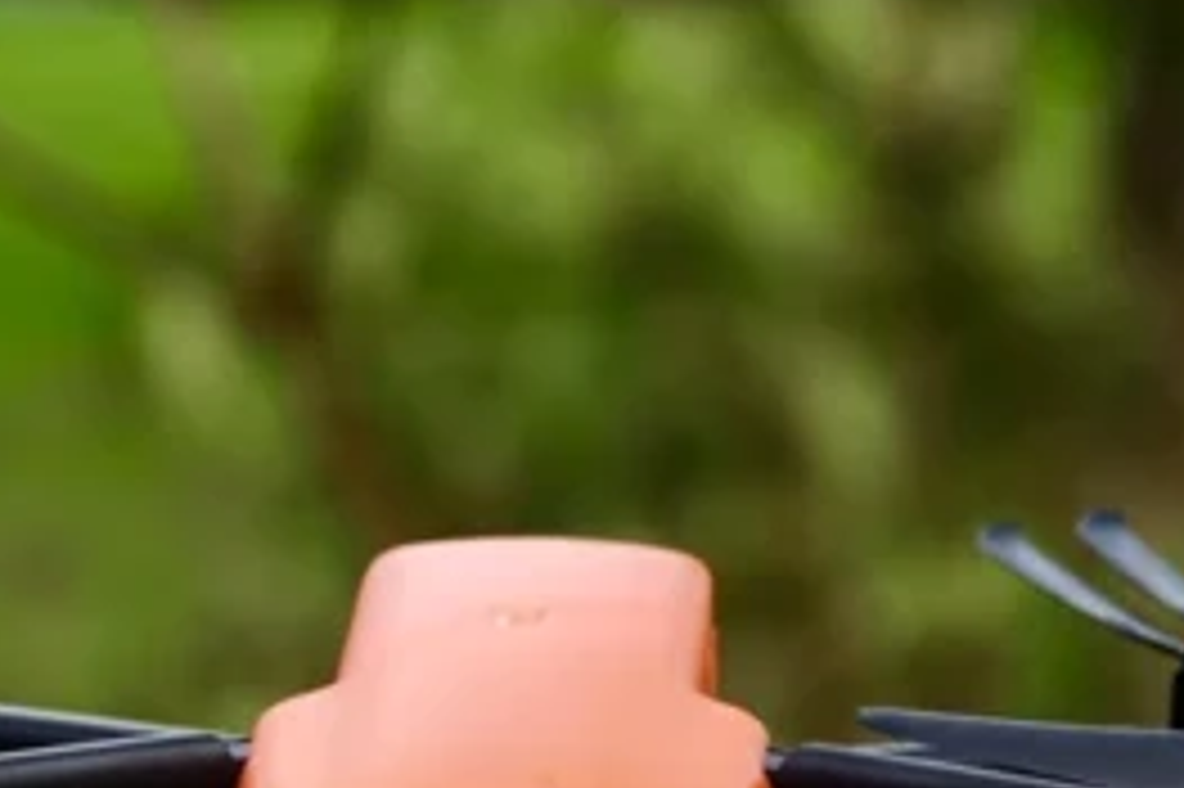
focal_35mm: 351
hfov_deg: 5.9
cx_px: 549
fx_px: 11536
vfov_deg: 3.9
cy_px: 720
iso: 200
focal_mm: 56.39
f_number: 4
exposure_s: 1/400
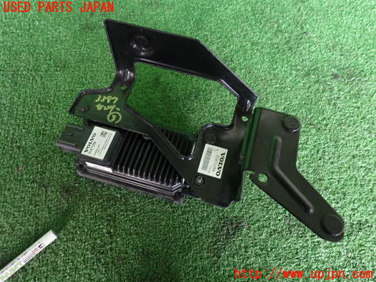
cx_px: 188
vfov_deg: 54.9
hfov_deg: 69.4
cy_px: 141
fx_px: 272
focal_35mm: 25
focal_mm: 4.5
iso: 500
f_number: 2
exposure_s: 1/30
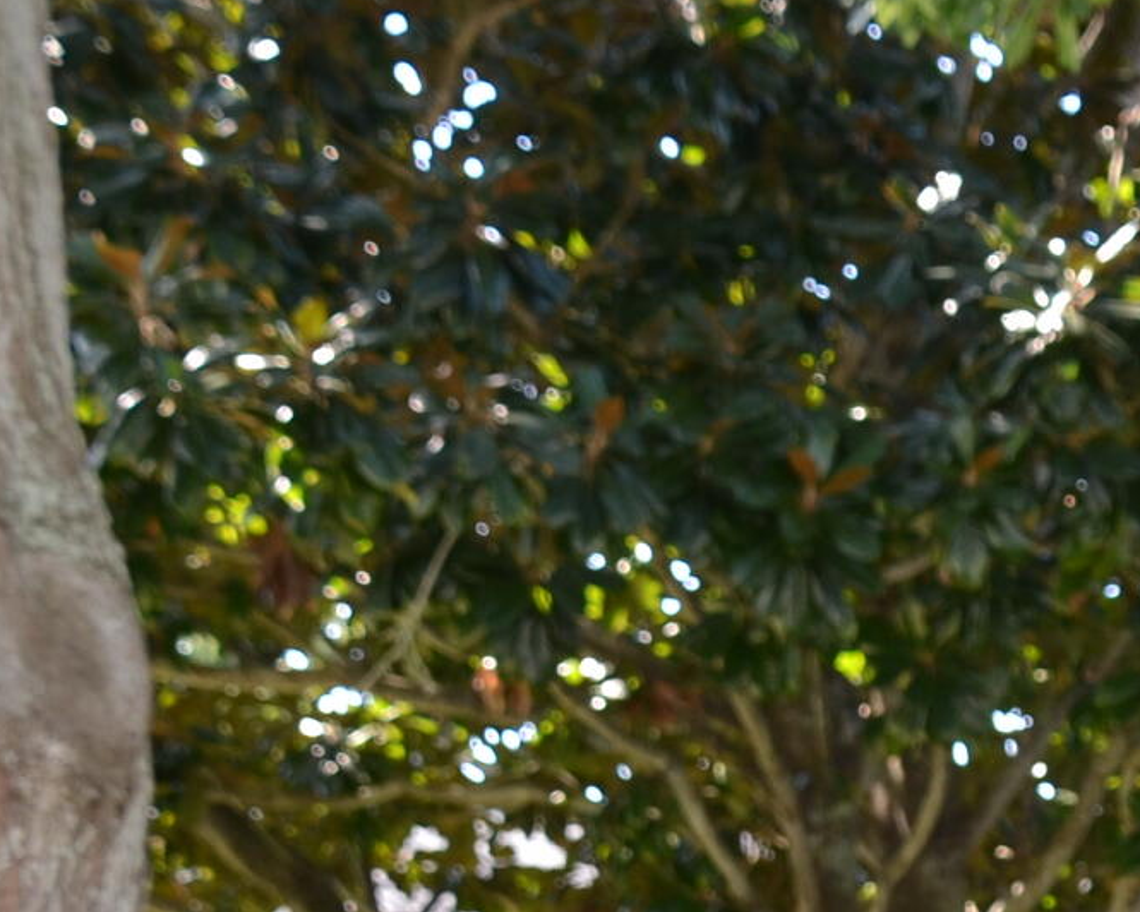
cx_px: 1603
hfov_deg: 13.8
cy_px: 1287
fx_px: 4491
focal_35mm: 133
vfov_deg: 11.2
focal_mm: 21
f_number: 4
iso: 200
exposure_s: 1/250
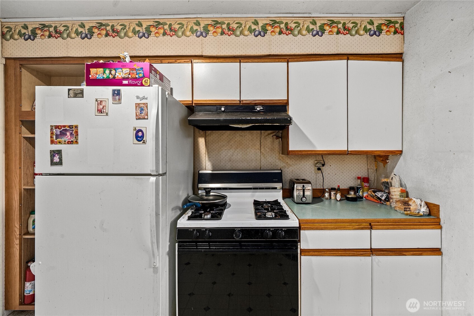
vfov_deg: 81.3
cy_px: 158
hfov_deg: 104.2
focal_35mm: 14
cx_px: 237
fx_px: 184
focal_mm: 14
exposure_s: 1/6
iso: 1000
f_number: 10
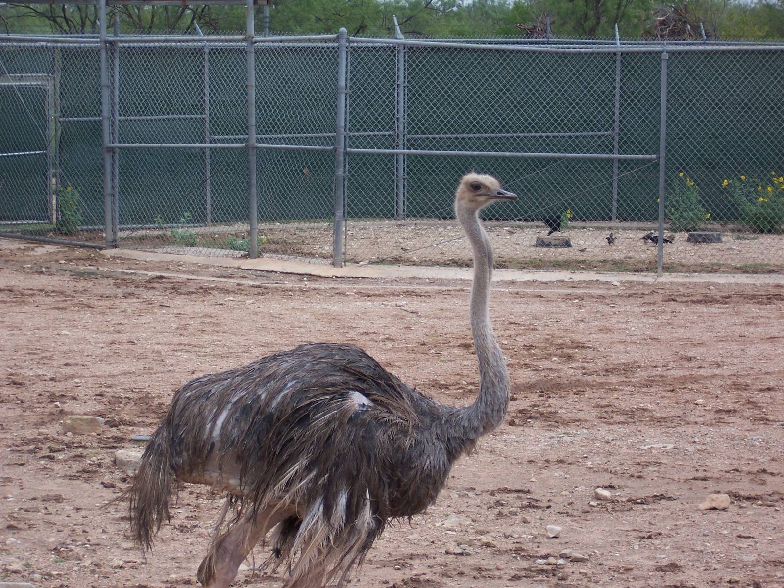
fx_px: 2990
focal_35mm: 132
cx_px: 392
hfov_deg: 14.9
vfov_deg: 11.2
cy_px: 294
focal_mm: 22
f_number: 4.8
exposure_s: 1/250
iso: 80
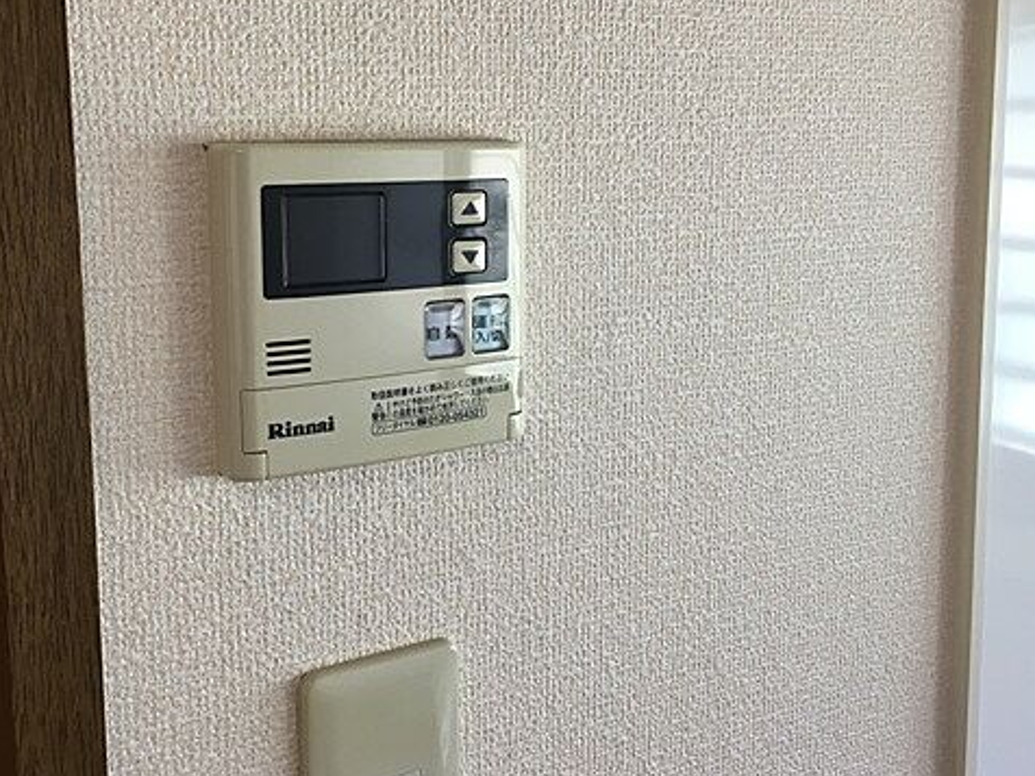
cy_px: 291
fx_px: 1166
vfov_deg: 36.6
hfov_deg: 47.7
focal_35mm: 39
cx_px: 431
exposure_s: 1/30
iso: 32
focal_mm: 4.15
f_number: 2.2
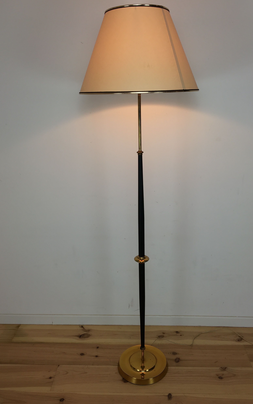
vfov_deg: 61.2
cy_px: 203
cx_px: 137
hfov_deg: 40.6
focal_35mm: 31
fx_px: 342
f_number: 2.2
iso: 32
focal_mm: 4.15
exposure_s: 1/50
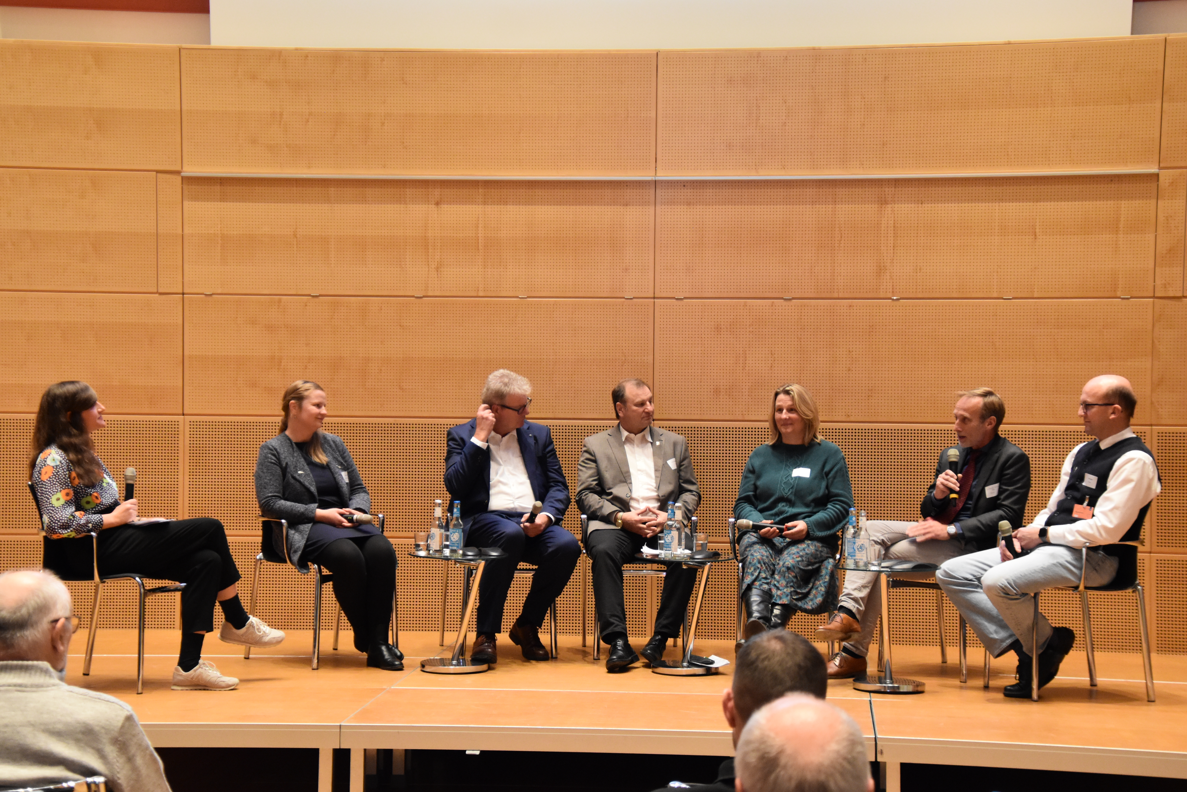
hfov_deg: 27.0
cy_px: 396
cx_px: 594
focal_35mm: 75
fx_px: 2473
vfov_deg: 18.2
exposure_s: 1/60
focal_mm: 50
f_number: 4.5
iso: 2800
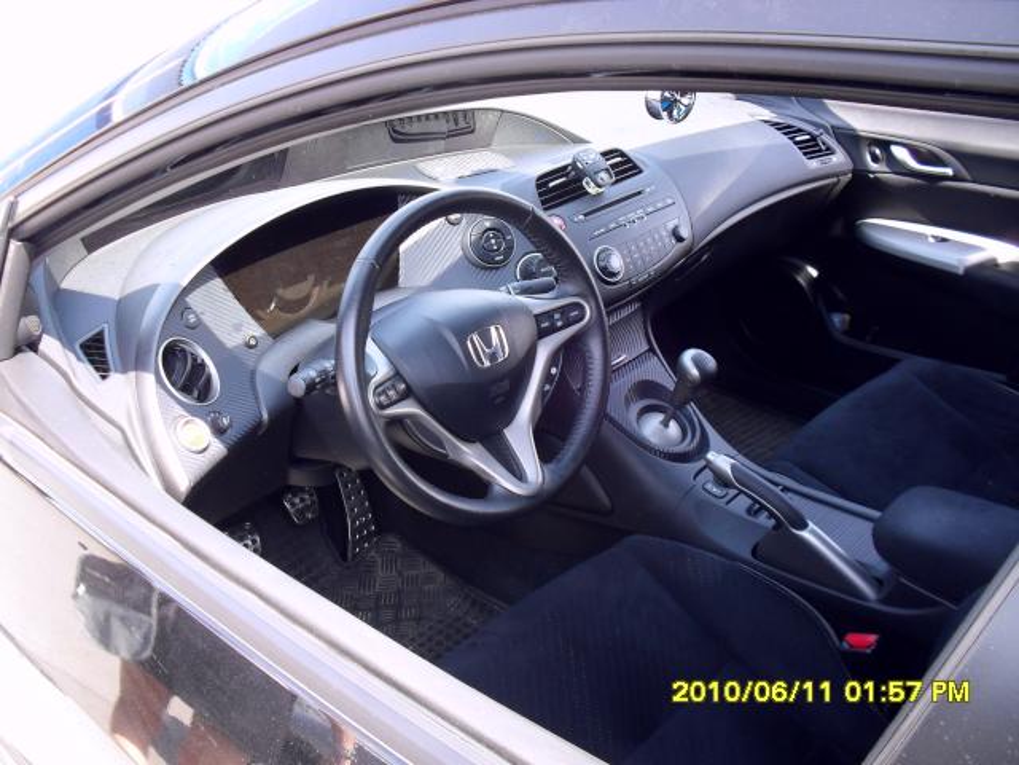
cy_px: 382
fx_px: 1030
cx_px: 510
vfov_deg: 40.7
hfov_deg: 52.6
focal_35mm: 35
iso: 100
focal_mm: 6.3
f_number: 3.2
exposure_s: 1/60
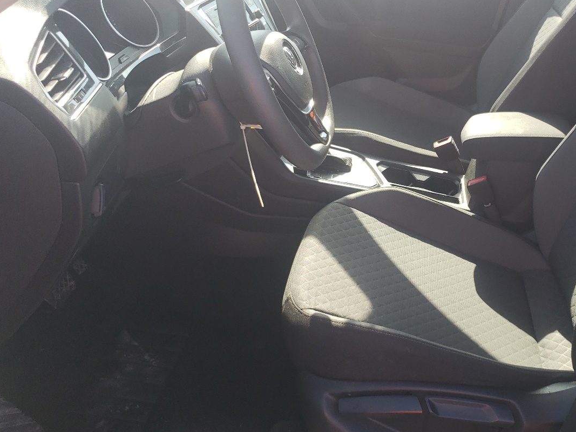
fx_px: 649
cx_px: 404
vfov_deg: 36.8
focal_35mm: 39
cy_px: 190
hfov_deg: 46.8
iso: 50
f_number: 1.5
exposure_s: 1/400
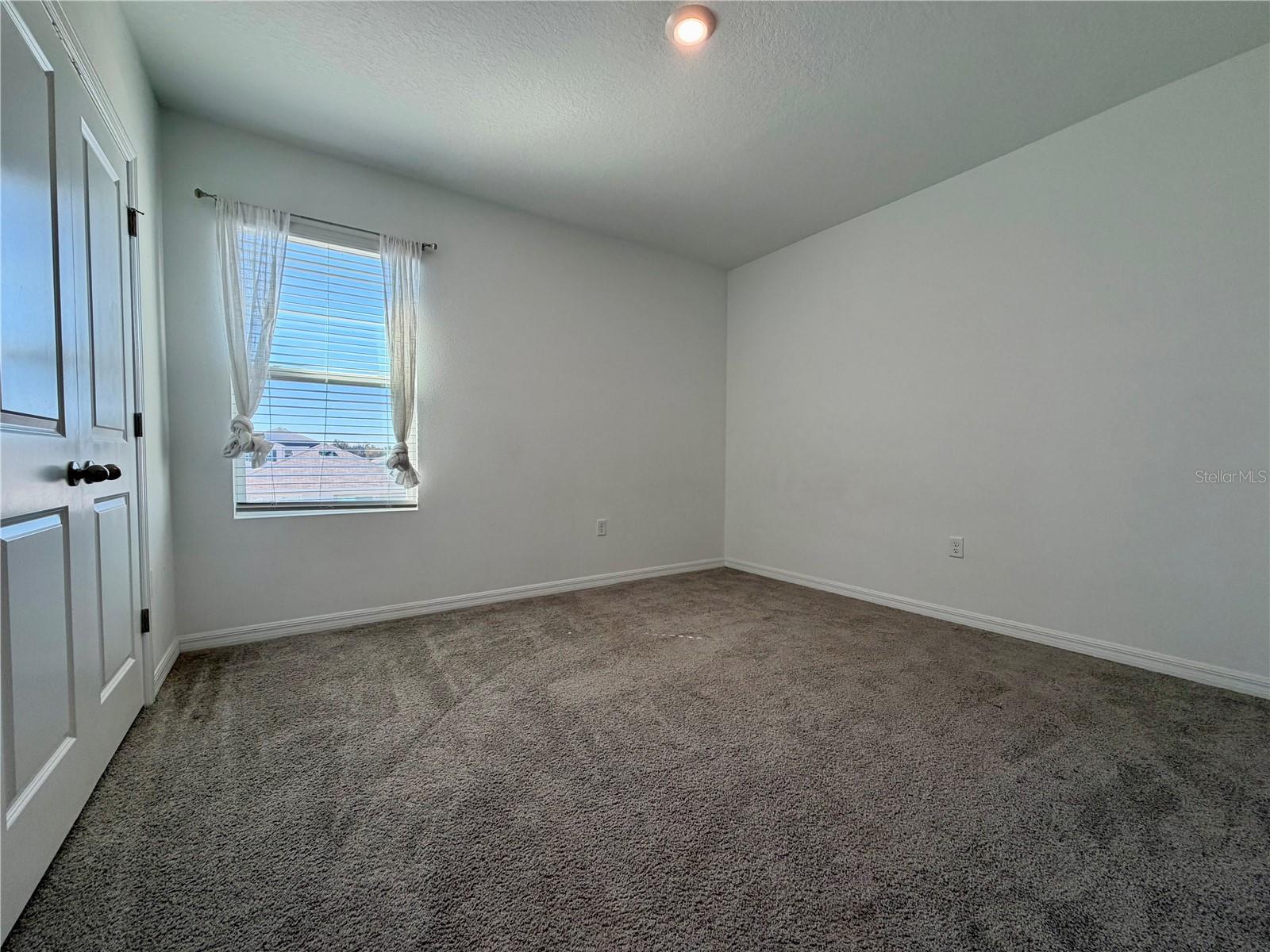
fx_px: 514
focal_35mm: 14
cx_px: 635
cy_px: 476
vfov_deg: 85.7
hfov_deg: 102.1
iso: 100
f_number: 2.2
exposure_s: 1/120
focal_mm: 2.22
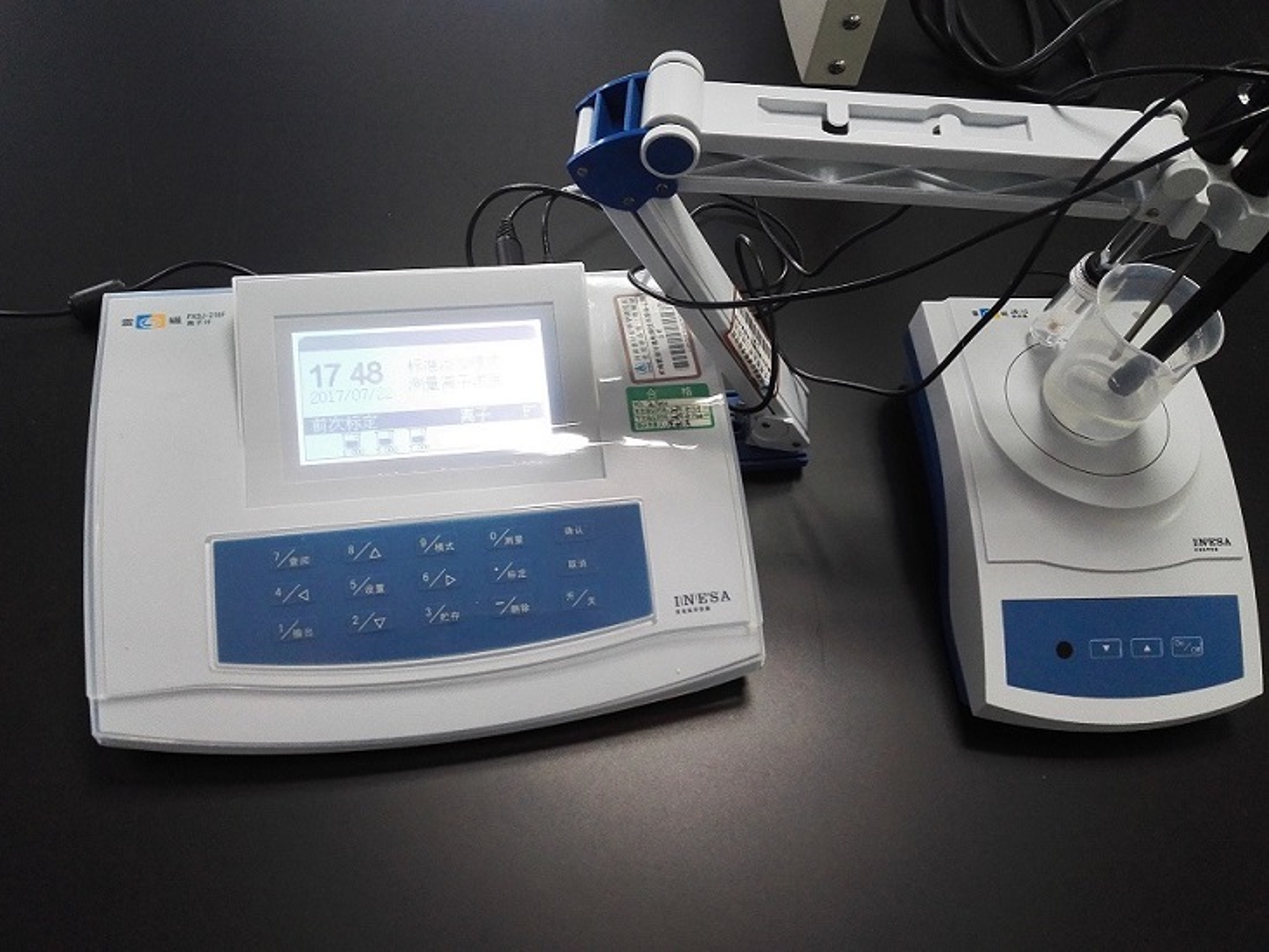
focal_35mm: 29
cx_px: 634
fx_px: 1063
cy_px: 476
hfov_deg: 61.7
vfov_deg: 48.2
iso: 250
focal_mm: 3.8
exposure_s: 1/33.3
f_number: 2
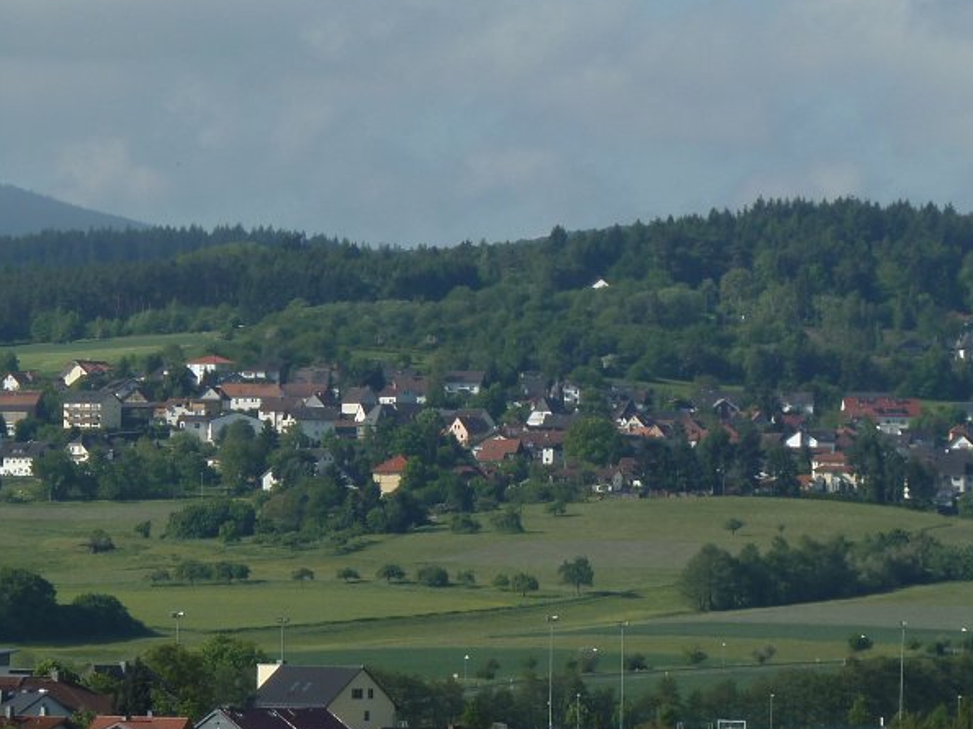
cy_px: 110
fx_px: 8178
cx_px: 569
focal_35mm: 291
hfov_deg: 6.8
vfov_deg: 5.1
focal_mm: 27.8
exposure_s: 1/500
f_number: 5
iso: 80
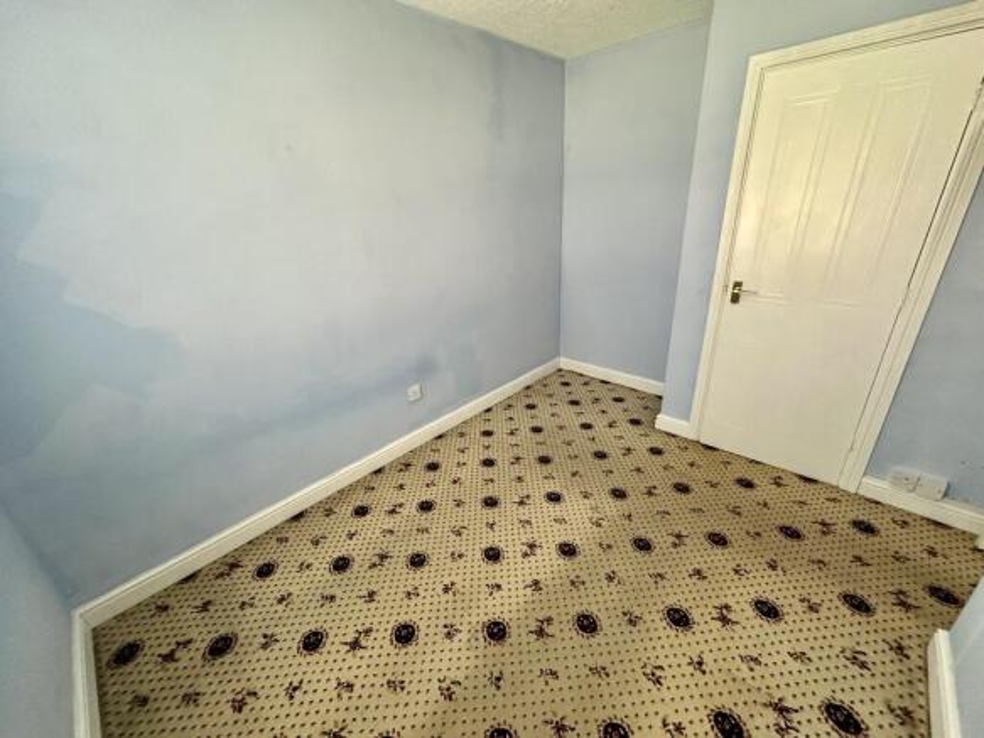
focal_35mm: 14
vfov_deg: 85.7
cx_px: 492
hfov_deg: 102.1
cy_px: 369
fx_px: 398
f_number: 2.2
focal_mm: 2.22
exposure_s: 1/65
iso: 320
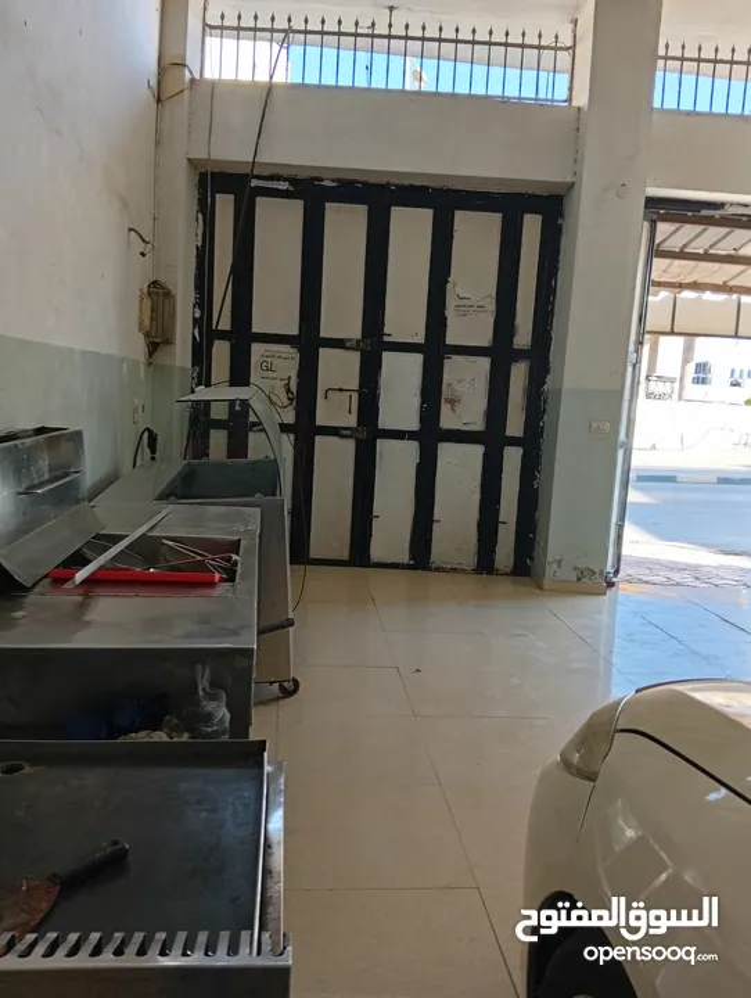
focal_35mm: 26
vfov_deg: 67.2
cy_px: 499
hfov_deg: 53.2
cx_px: 376
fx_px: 750
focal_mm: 3.96
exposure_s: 1/50
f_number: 1.8
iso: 181
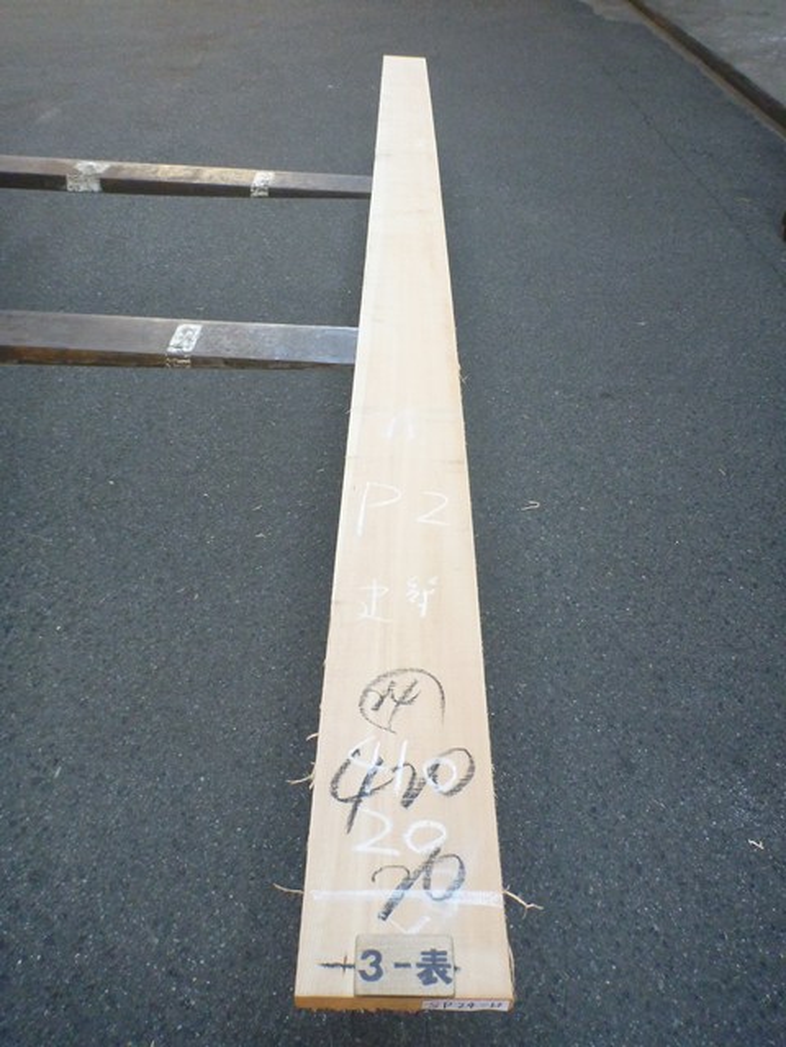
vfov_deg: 63.4
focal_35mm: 28
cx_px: 393
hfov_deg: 49.7
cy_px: 524
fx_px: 848
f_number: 3.3
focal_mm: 4.9
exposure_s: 1/200
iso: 400
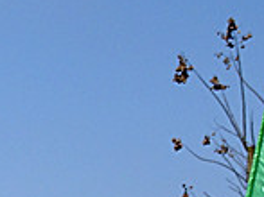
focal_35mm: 180
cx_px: -348
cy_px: 457
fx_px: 1372
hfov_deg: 9.8
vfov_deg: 7.7
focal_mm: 5.61
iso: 80
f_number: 4
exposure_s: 1/1000
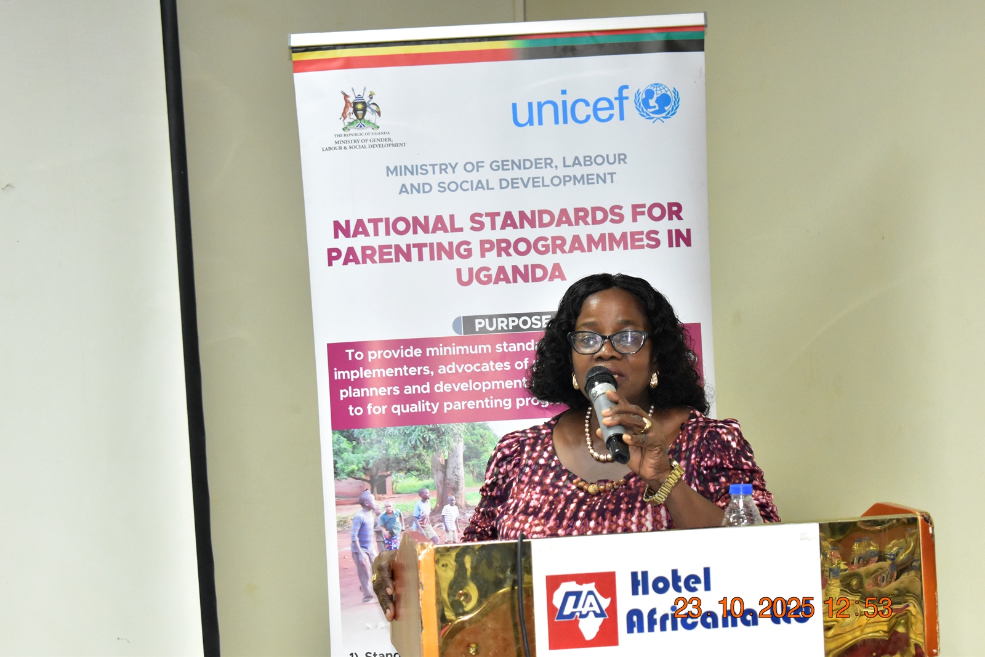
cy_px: 328
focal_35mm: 82
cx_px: 492
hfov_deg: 24.6
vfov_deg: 16.6
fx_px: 2257
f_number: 5.6
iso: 4000
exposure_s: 1/200
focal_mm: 55
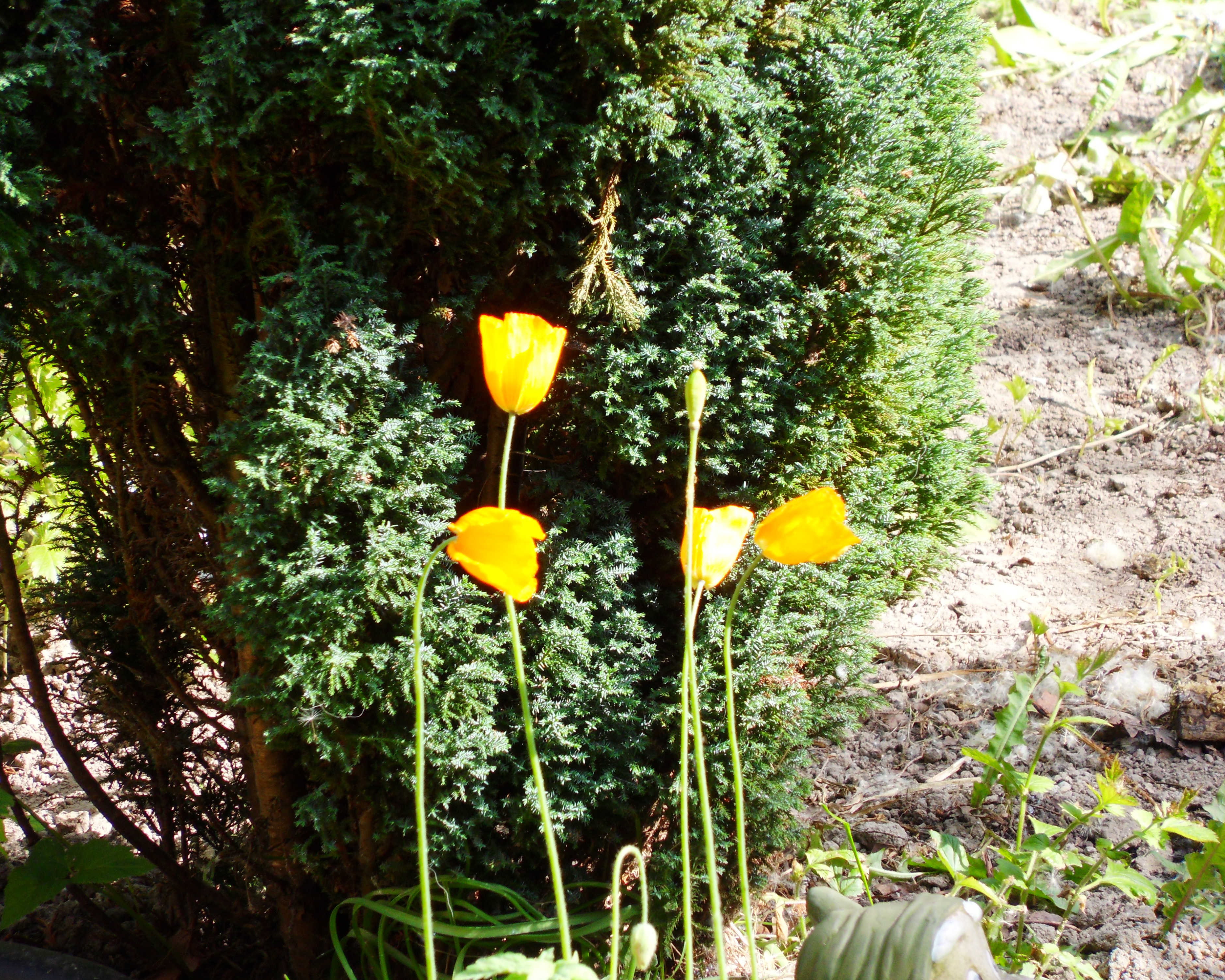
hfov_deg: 7.7
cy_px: 491
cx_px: 613
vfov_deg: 6.2
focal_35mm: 251
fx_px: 9101
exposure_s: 1/90
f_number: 5.8
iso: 100
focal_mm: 42
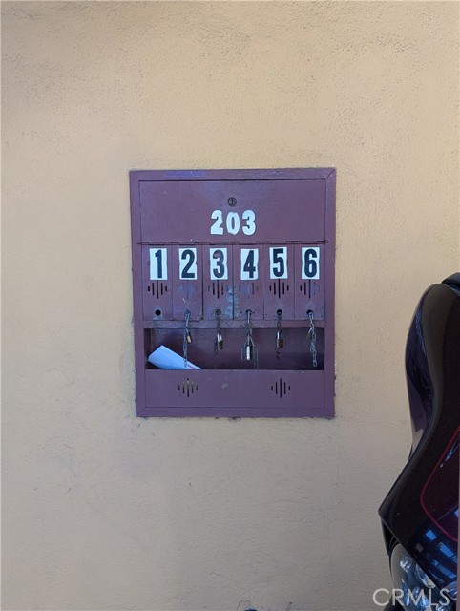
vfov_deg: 38.9
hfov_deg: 29.8
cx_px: 230
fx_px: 866
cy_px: 306
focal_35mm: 49
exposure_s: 1/214
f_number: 1.68
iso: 38
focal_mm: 6.9
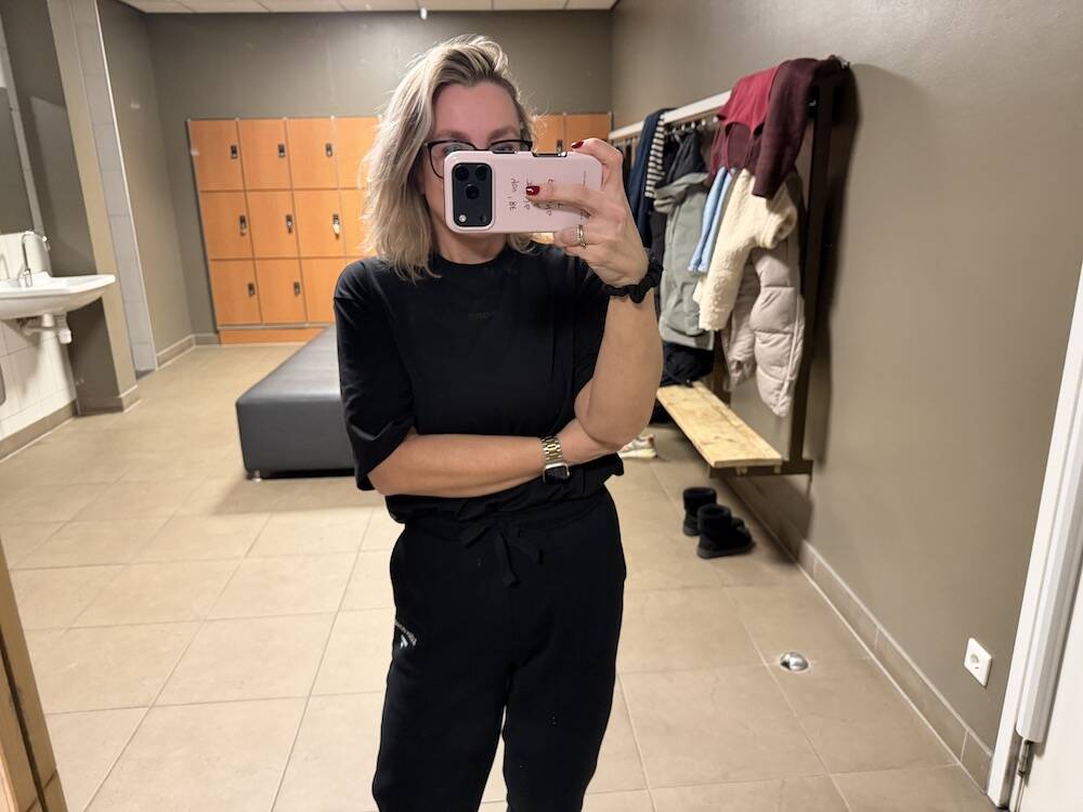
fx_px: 751
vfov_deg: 56.8
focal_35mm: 24
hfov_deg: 71.6
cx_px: 542
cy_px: 406
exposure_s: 1/50
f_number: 1.78
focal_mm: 6.76
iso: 640
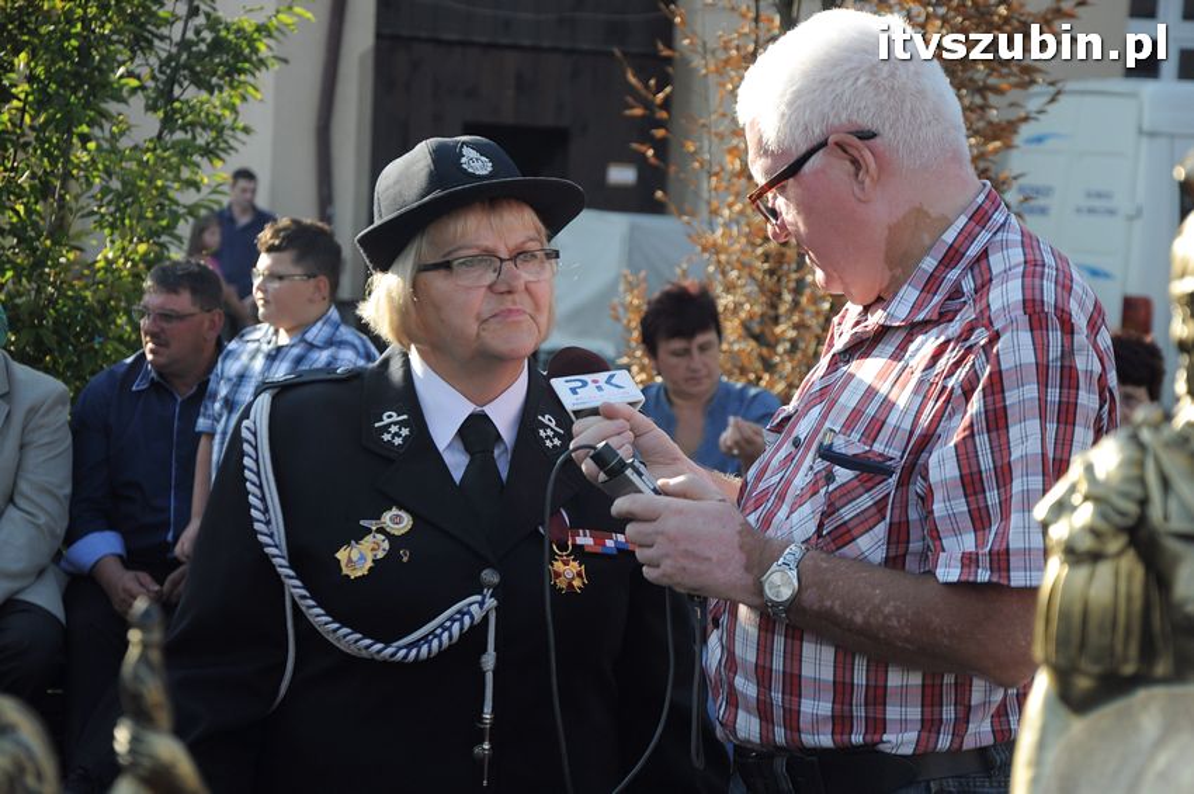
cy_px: 397
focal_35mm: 105
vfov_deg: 13.0
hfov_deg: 19.5
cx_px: 597
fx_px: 3479
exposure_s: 1/500
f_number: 5.3
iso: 400
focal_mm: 70
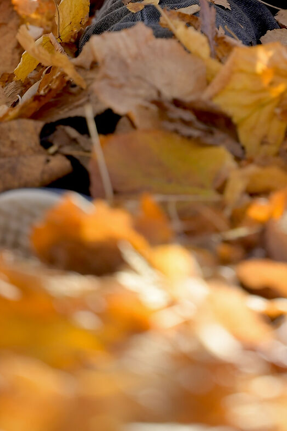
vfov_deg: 6.4
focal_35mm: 322
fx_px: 3850
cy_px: -123
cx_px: 334
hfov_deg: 4.3
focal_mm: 105
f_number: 3.2
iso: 100
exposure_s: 1/320
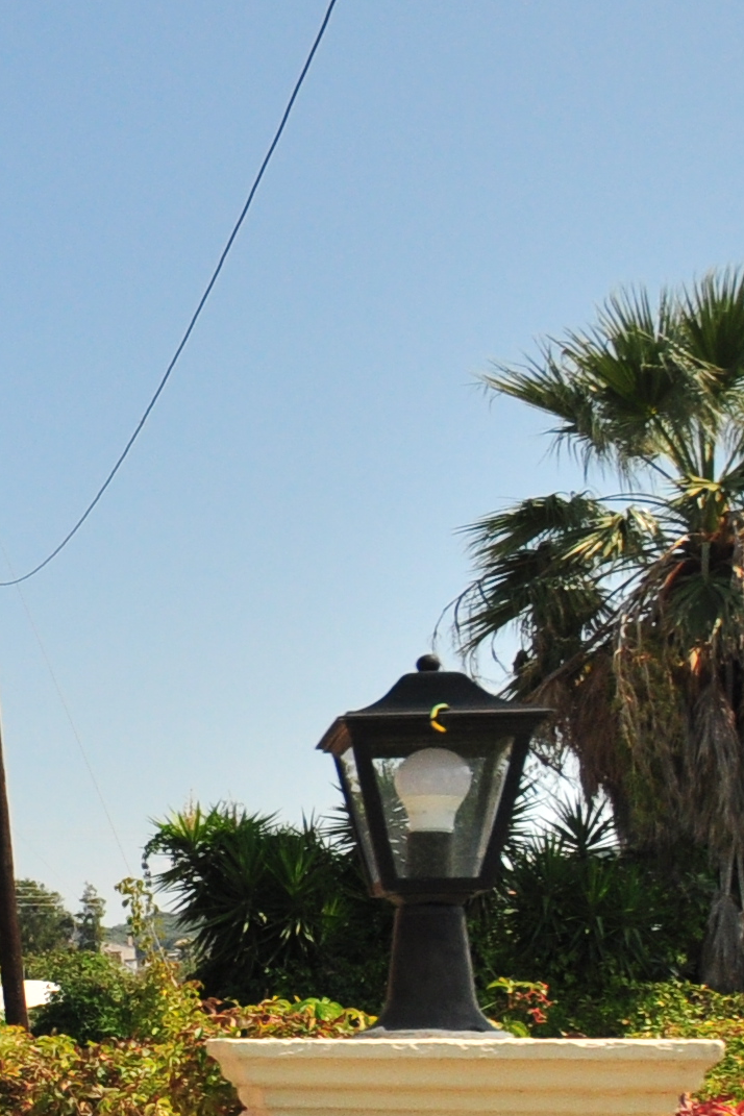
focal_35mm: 60
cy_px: 906
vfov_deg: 32.4
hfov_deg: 14.9
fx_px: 1860
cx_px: -1001
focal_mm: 10
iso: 400
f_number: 6.3
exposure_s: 1/2500
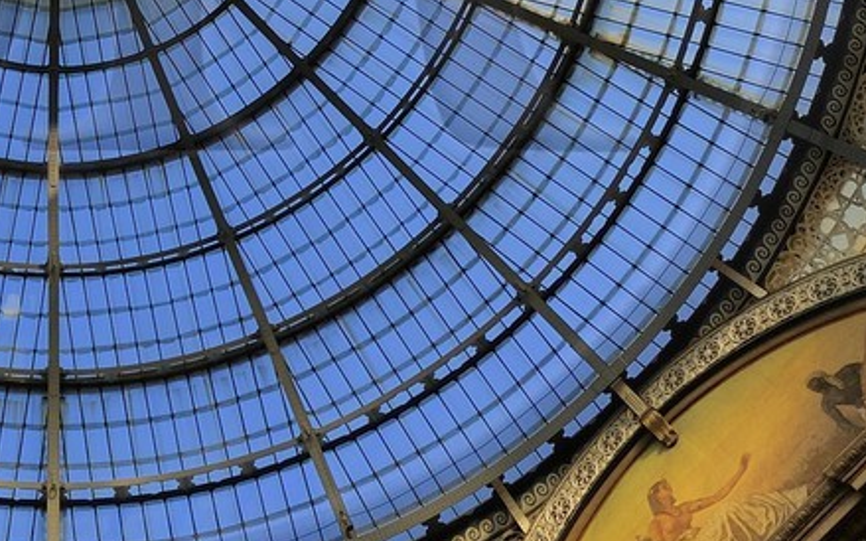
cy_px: -170
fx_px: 1227
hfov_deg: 36.2
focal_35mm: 52
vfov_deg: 22.2
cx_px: 67
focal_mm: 14
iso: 400
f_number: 14
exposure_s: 1/100
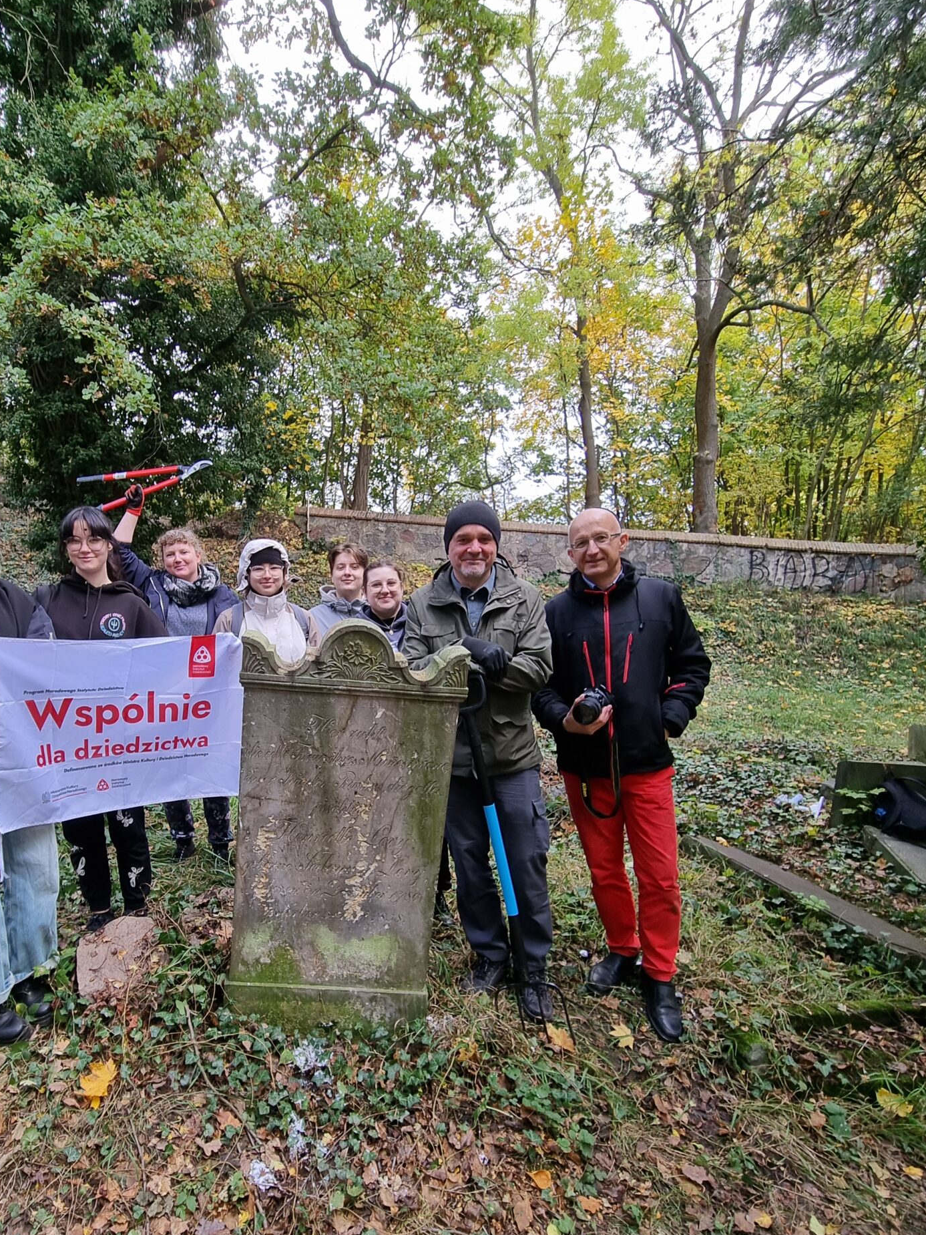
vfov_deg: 87.0
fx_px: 642
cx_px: 332
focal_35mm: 18
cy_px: 719
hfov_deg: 70.1
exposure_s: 1/130
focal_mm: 2.2
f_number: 2.2
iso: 50
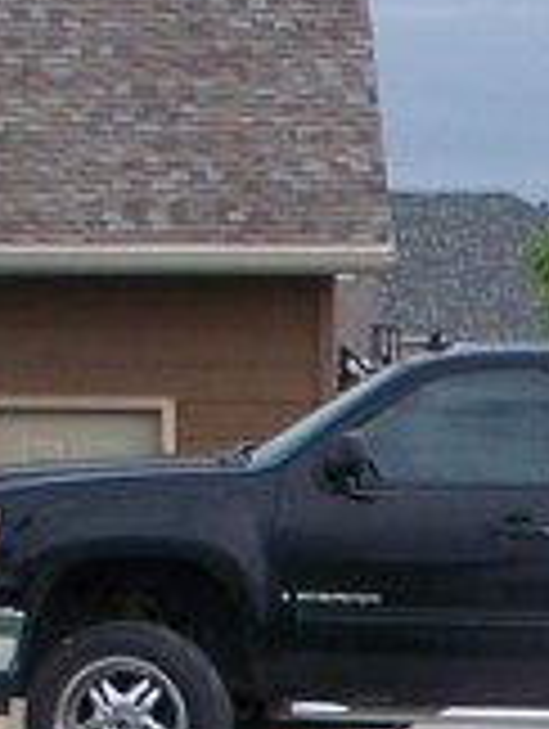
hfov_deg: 3.4
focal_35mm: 423
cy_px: 1514
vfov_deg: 4.6
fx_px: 8921
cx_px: 1708
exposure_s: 1/400
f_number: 3.2
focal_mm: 11.1
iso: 80
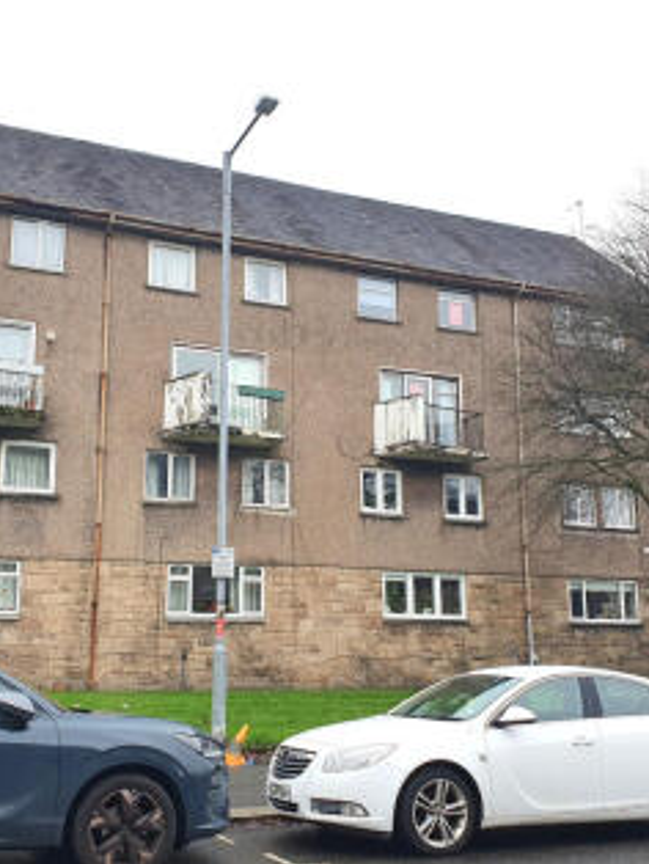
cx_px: 265
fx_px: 874
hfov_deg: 40.6
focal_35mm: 35
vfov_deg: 52.6
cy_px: 431
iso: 50
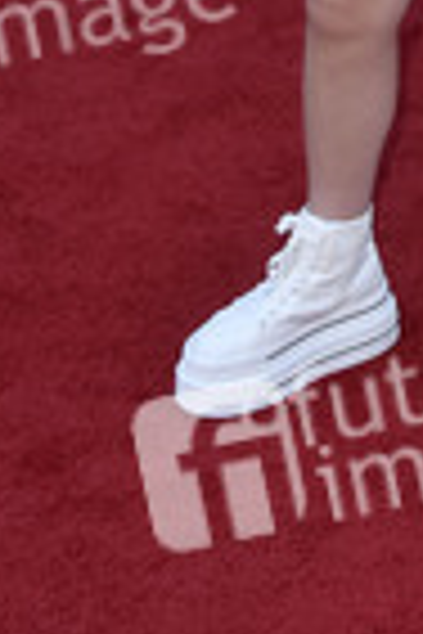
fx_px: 1798
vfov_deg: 18.4
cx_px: 497
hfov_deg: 13.1
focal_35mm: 102
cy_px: -229
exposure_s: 1/250
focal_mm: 36
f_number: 6.3
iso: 320
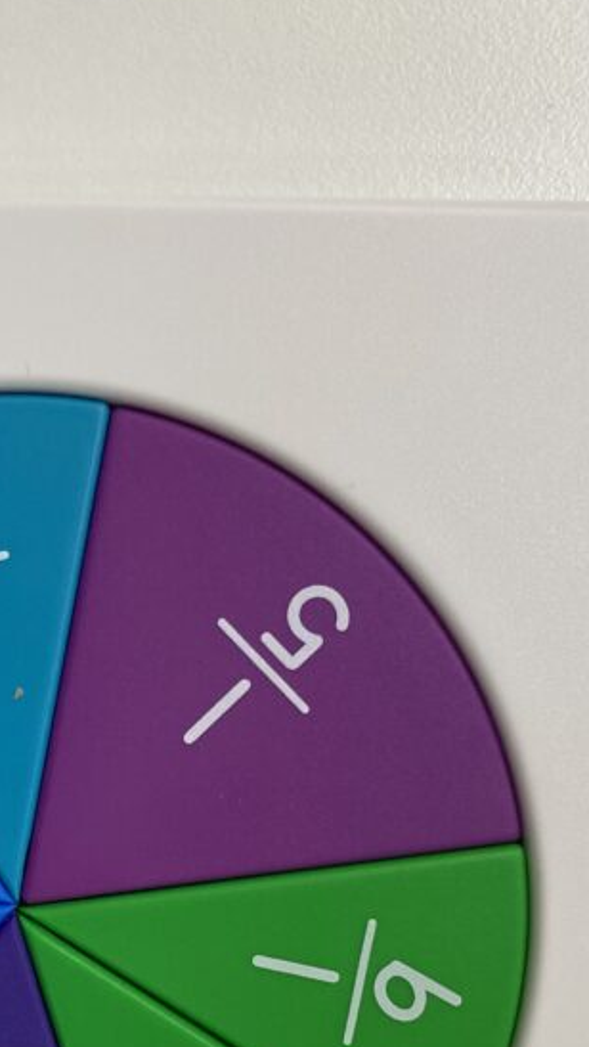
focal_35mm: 53
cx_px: 11
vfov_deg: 37.8
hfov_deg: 21.9
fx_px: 1470
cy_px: 829
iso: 80
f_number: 1.8
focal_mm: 4.25
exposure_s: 1/60
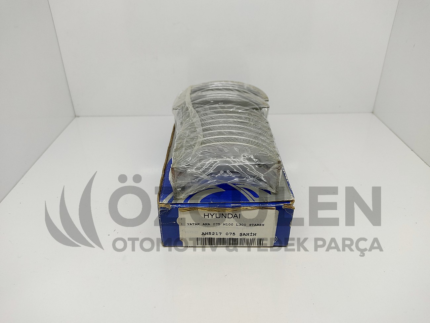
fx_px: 323
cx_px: 215
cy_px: 162
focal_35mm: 26
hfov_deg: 67.3
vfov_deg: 53.1
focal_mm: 4.74
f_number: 1.79
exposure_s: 1/120
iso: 190
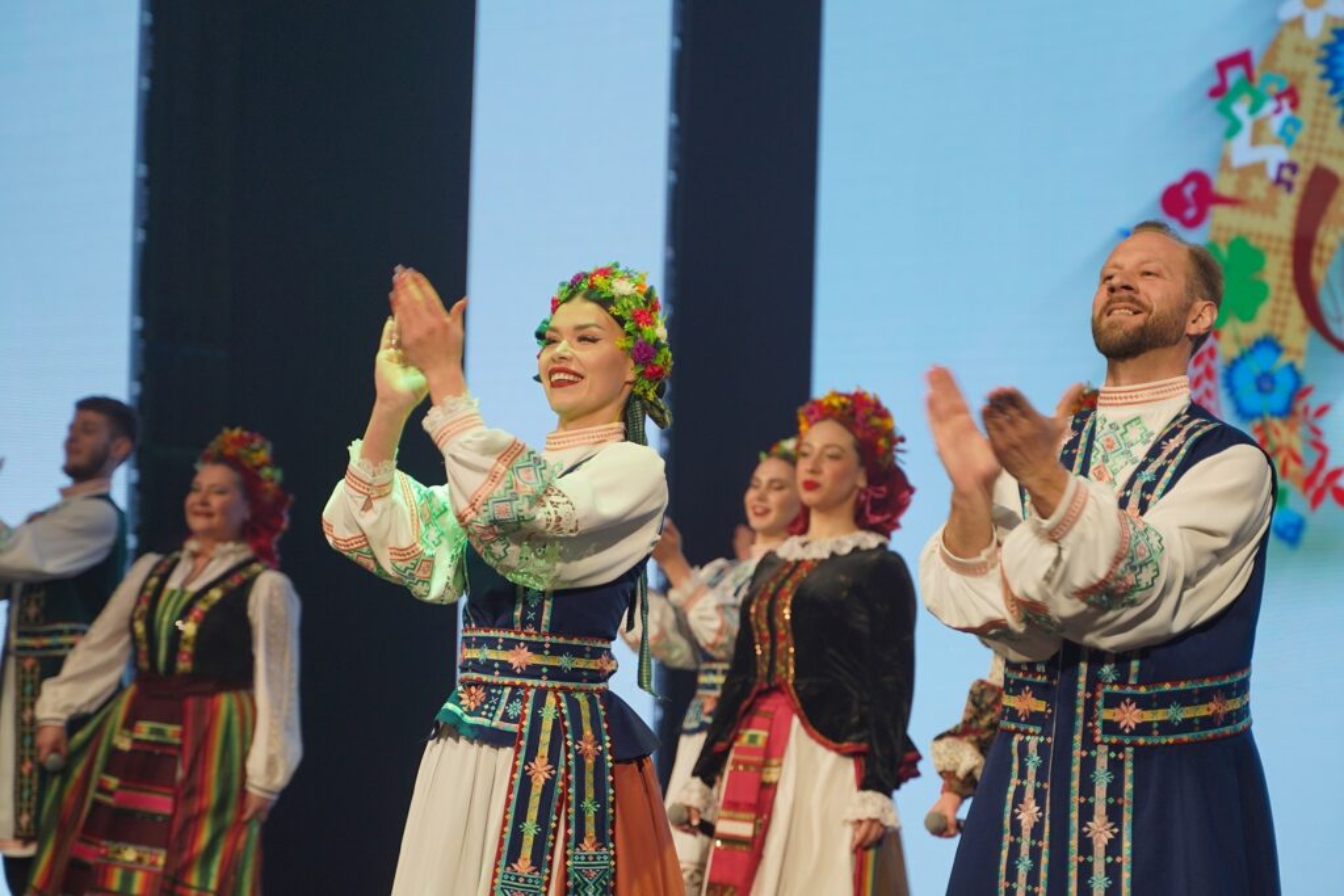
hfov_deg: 18.3
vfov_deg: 12.2
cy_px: 448
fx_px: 4182
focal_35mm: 112
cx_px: 672
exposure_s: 1/200
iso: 200
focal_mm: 75
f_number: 2.8
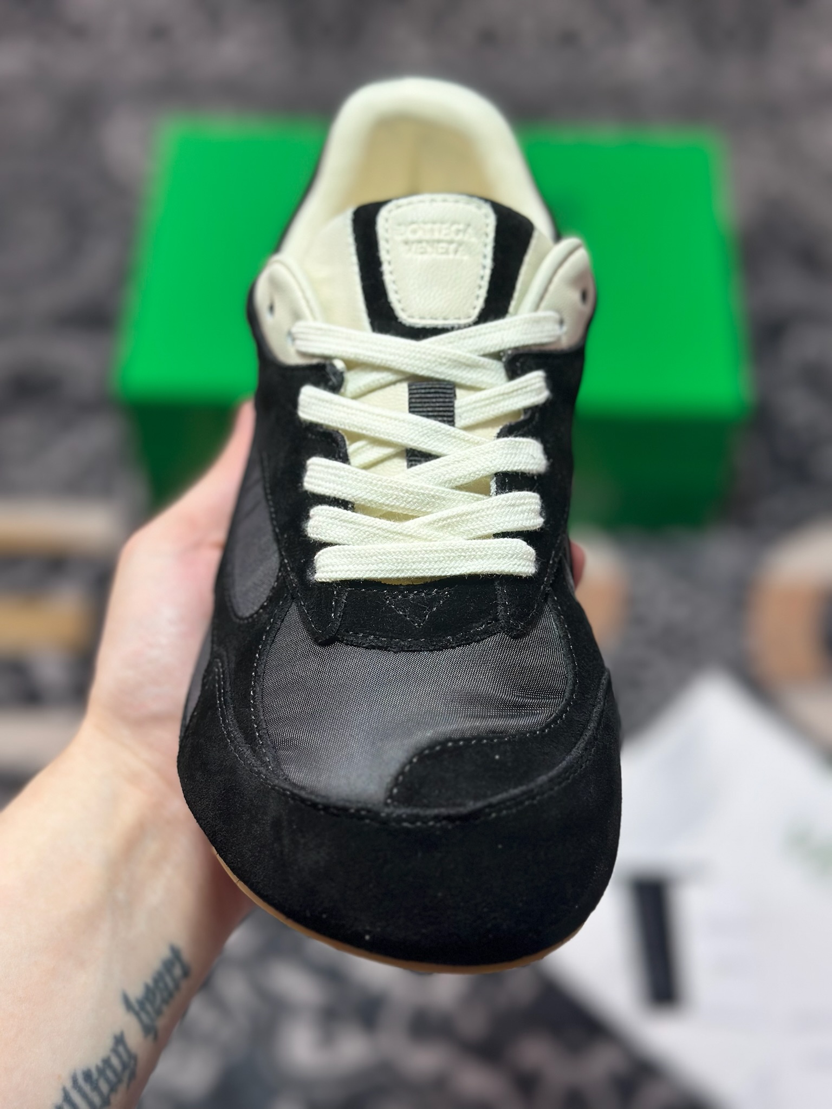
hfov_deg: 30.3
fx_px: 1538
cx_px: 416
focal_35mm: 48
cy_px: 554
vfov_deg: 39.7
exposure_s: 1/511
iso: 80
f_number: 1.78
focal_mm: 6.86
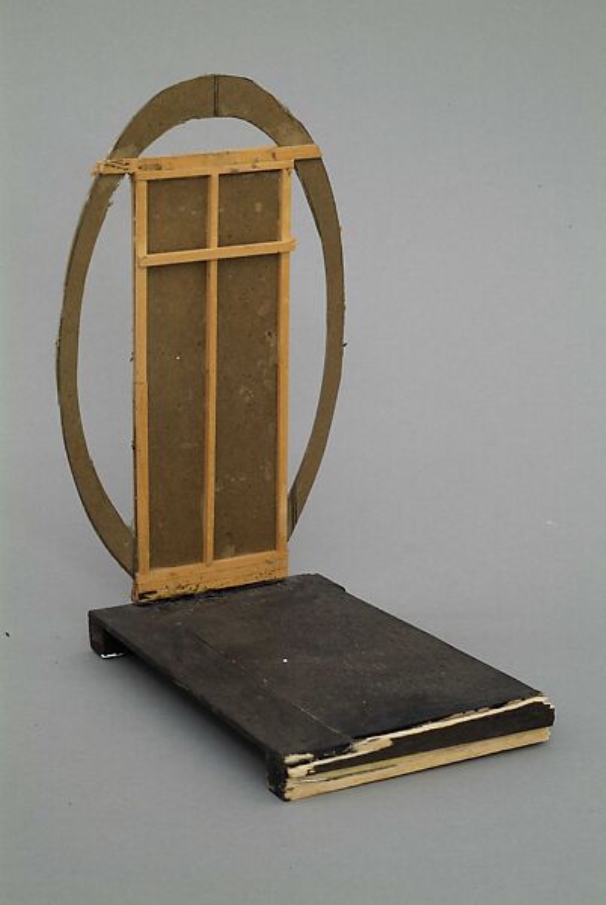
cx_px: 303
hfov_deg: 18.2
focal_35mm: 75
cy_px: 452
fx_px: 1887
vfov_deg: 27.0
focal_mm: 50
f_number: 16
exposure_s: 1
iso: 100
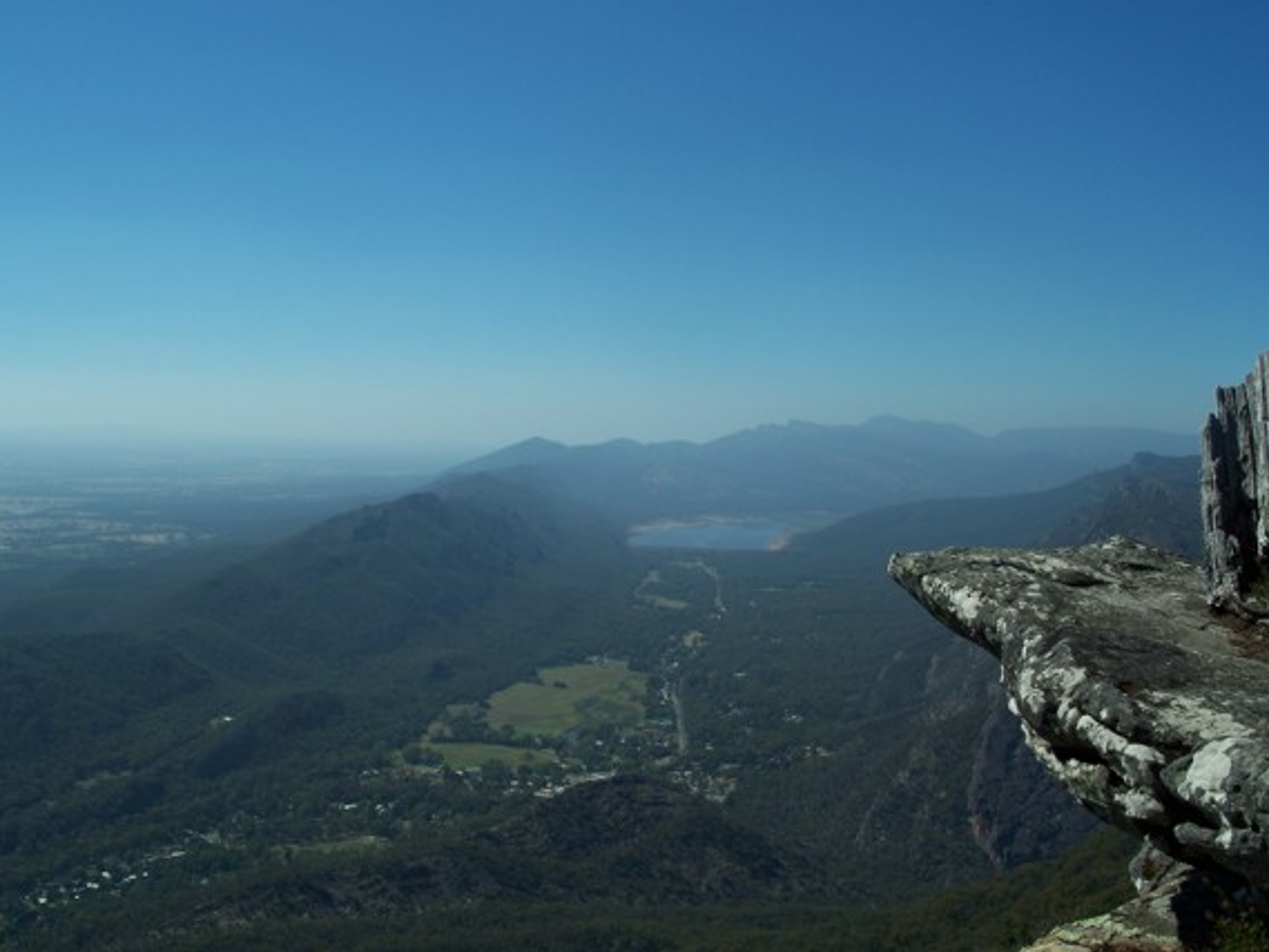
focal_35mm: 39
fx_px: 1430
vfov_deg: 36.8
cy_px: 457
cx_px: 616
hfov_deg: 47.8
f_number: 5.6
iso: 64
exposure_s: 1/500
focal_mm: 7.8
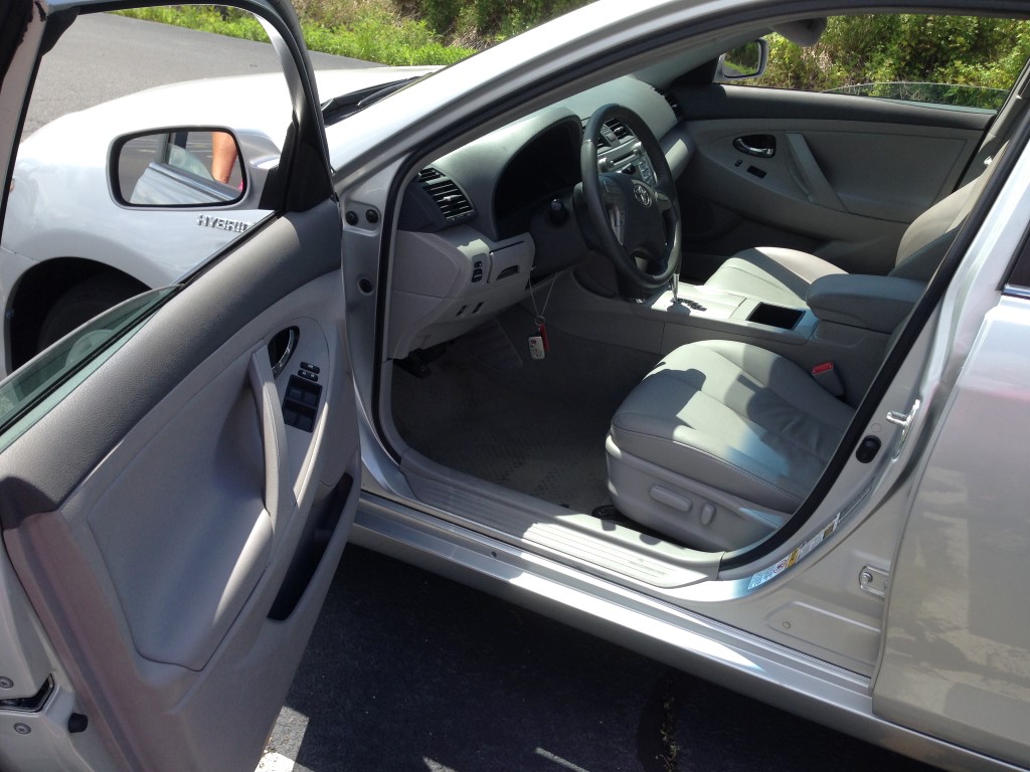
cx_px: 515
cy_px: 386
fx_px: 982
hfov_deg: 55.4
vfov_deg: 42.9
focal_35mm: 33
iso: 50
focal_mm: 4.12
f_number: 2.4
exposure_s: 1/733
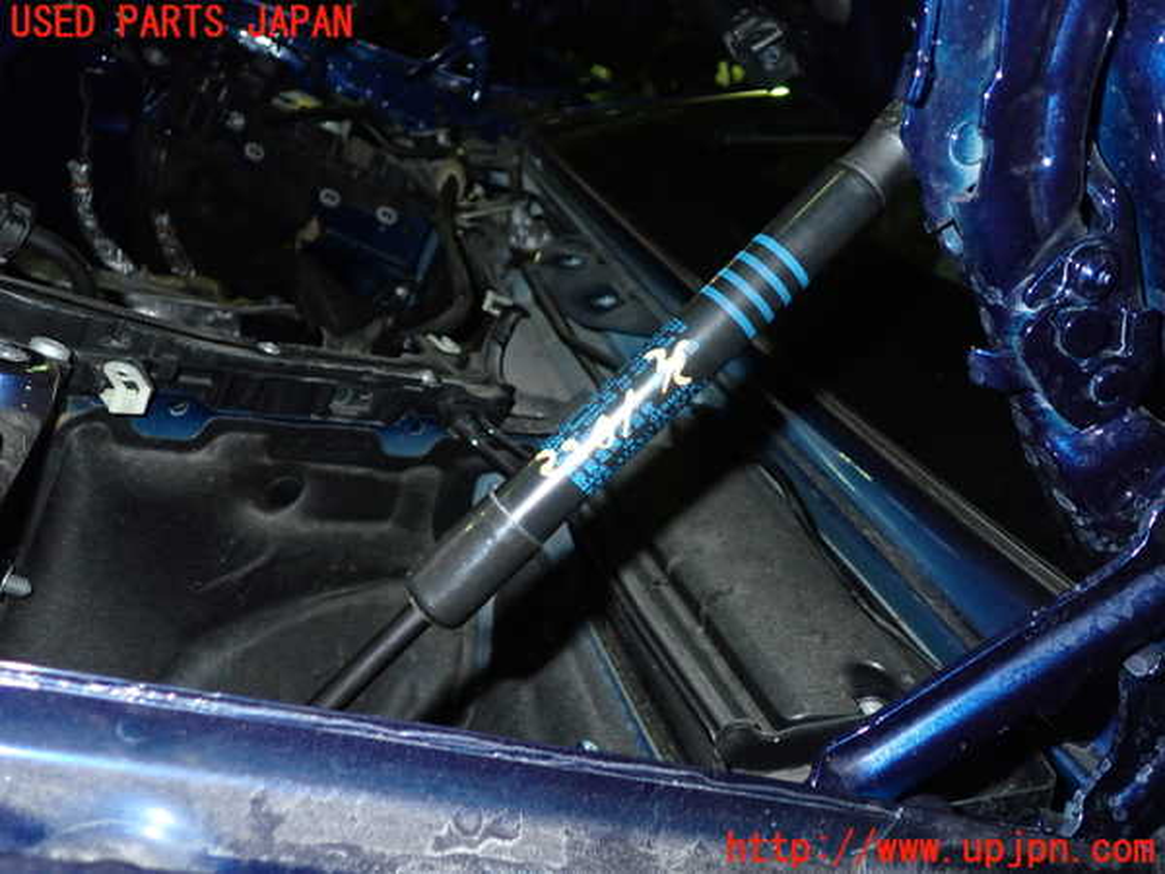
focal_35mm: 30
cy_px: 437
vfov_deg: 46.8
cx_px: 582
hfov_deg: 60.0
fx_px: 1010
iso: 500
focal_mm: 5.4
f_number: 6.3
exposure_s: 1/30
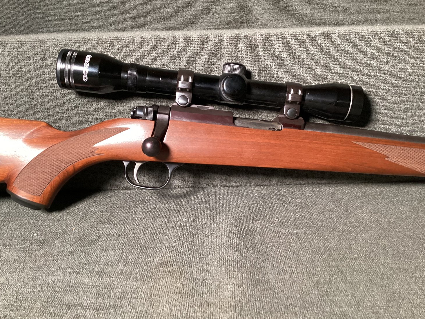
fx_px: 393
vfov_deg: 44.2
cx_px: 216
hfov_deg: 56.8
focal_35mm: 32
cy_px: 157
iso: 400
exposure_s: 1/50
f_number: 2.4
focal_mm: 3.3
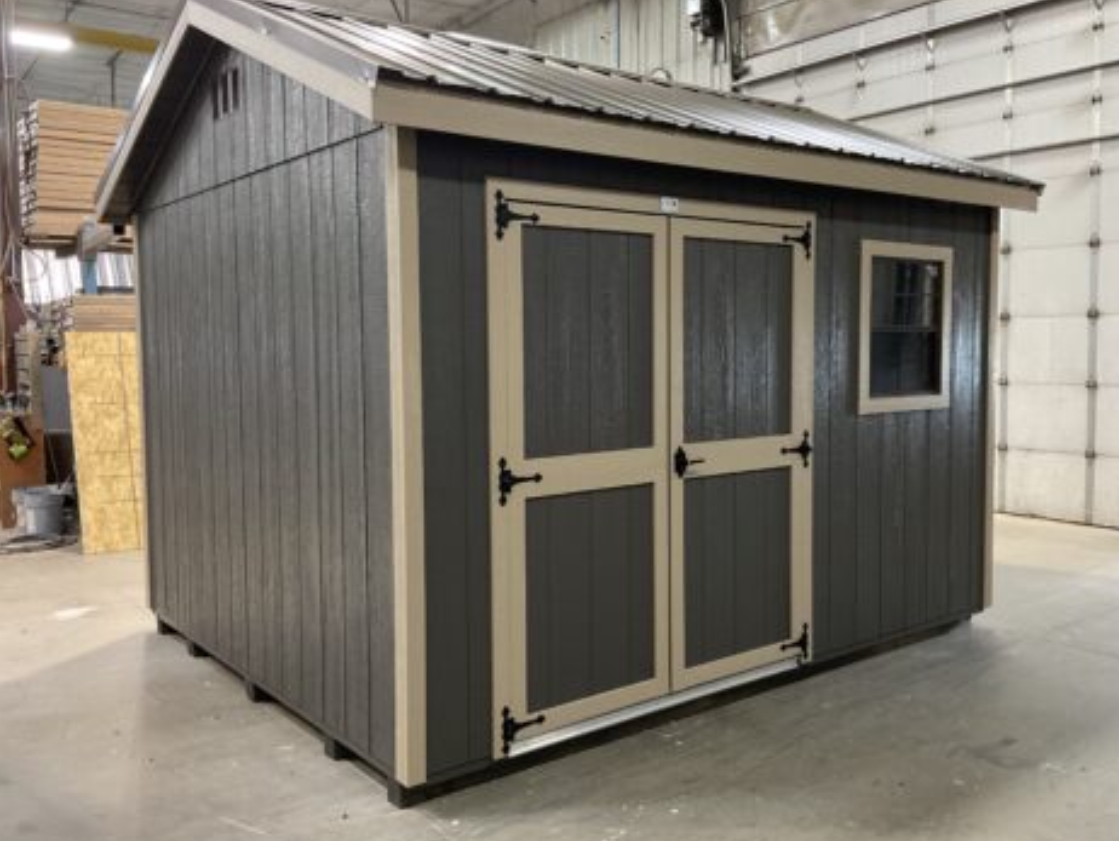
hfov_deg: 56.8
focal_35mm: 32
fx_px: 1035
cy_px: 408
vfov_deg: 44.2
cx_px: 579
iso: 160
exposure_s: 1/60
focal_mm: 3
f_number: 1.8
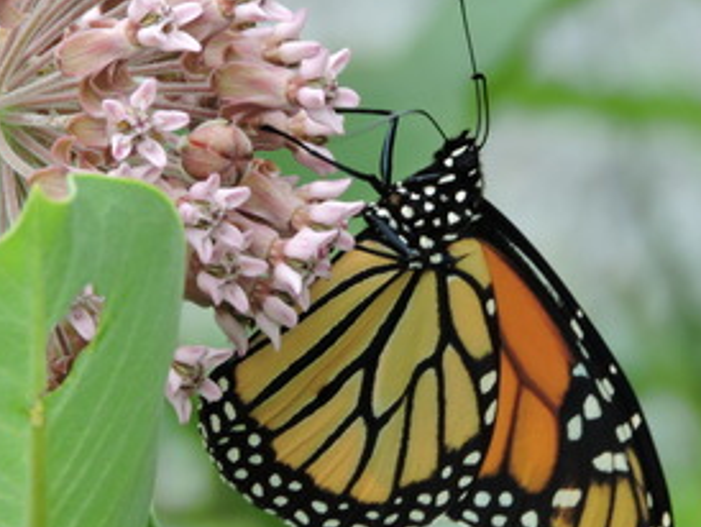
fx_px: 16640
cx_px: 276
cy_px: 139
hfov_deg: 2.4
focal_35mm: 821
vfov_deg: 1.8
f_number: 5.6
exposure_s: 1/250
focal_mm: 80.6
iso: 320
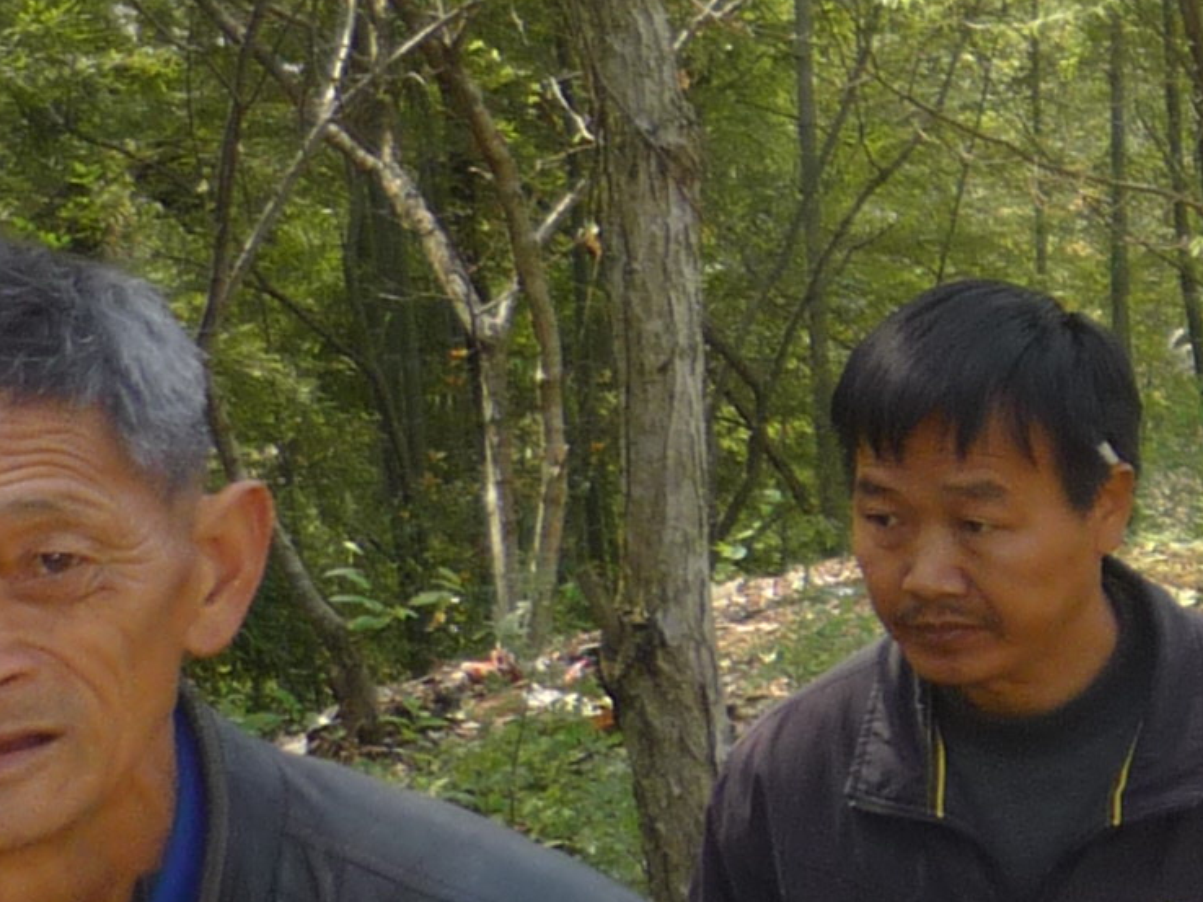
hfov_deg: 11.7
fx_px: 5072
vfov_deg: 10.1
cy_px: 126
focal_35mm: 146
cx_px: 2620
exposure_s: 1/400
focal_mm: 5.5
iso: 100
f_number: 2.8
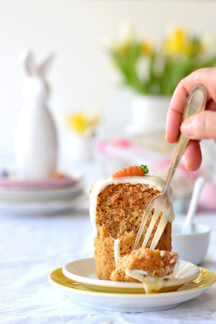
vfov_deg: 27.0
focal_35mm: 75
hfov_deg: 18.2
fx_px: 675
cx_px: 108
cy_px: 162
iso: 160
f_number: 3.5
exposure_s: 1/100
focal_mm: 50
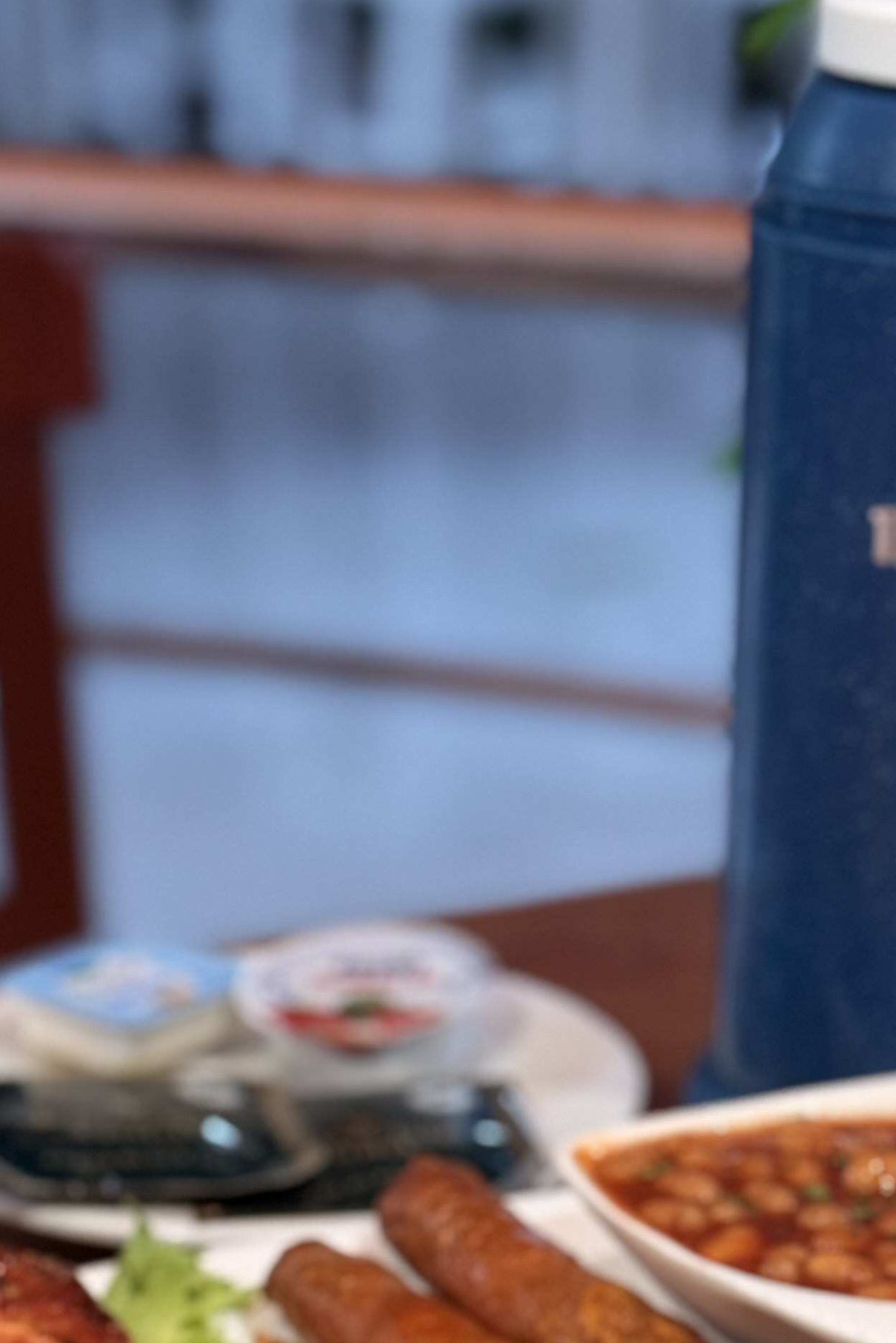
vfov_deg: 19.0
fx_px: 3994
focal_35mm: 107
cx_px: 807
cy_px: 1004
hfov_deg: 12.7
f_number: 1.78
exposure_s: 1/33
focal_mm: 6.76
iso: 250
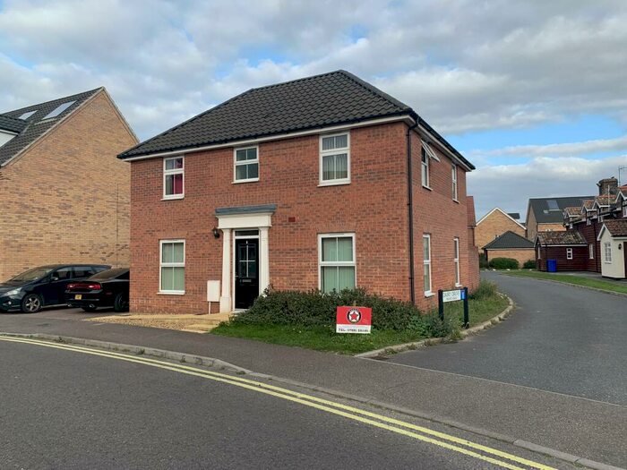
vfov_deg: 53.1
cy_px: 235
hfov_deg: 67.3
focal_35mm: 26
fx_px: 471
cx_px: 314
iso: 25
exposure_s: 1/1100
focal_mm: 4.25
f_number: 1.8
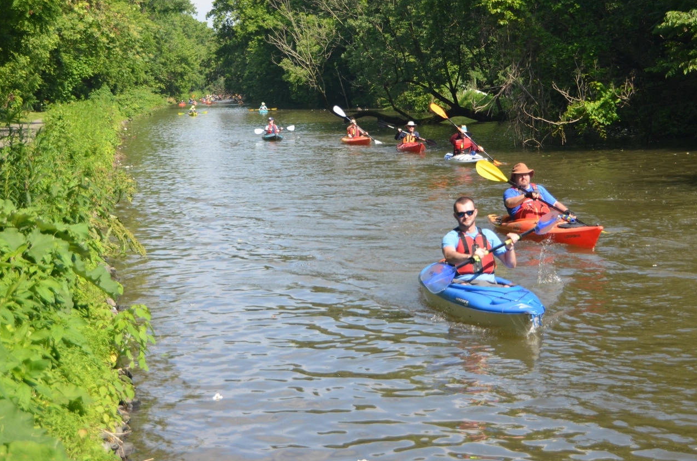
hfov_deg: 29.9
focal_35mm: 68
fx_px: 1307
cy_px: 190
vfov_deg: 20.0
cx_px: 350
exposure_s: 1/1250
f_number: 5
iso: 400
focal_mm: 35
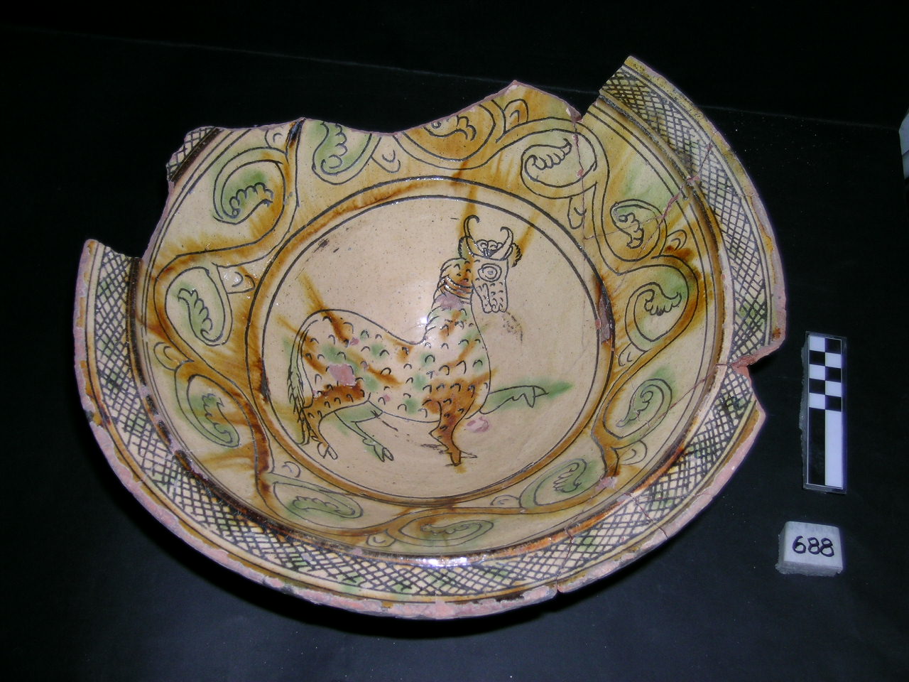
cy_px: 341
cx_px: 454
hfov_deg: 47.9
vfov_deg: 36.8
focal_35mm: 39
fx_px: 1024
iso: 50
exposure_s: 1/60.1
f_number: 3.1
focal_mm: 8
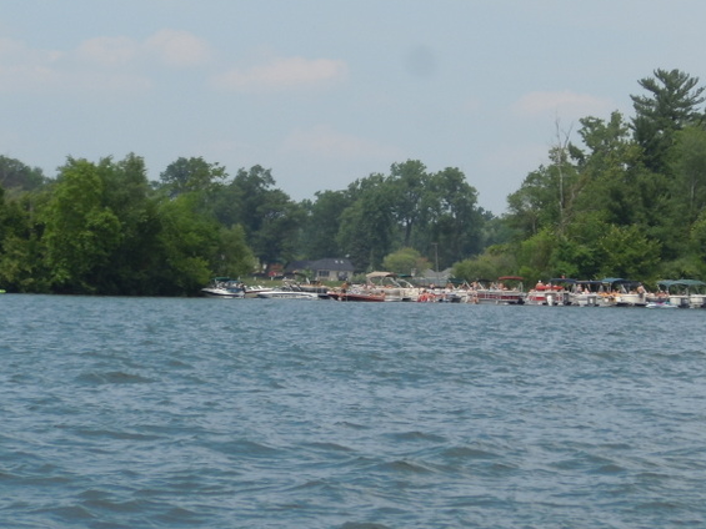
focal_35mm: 235
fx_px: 4794
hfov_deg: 8.4
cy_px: 226
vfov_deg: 6.3
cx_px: 417
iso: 100
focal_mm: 29.8
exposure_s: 1/500
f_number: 5.5
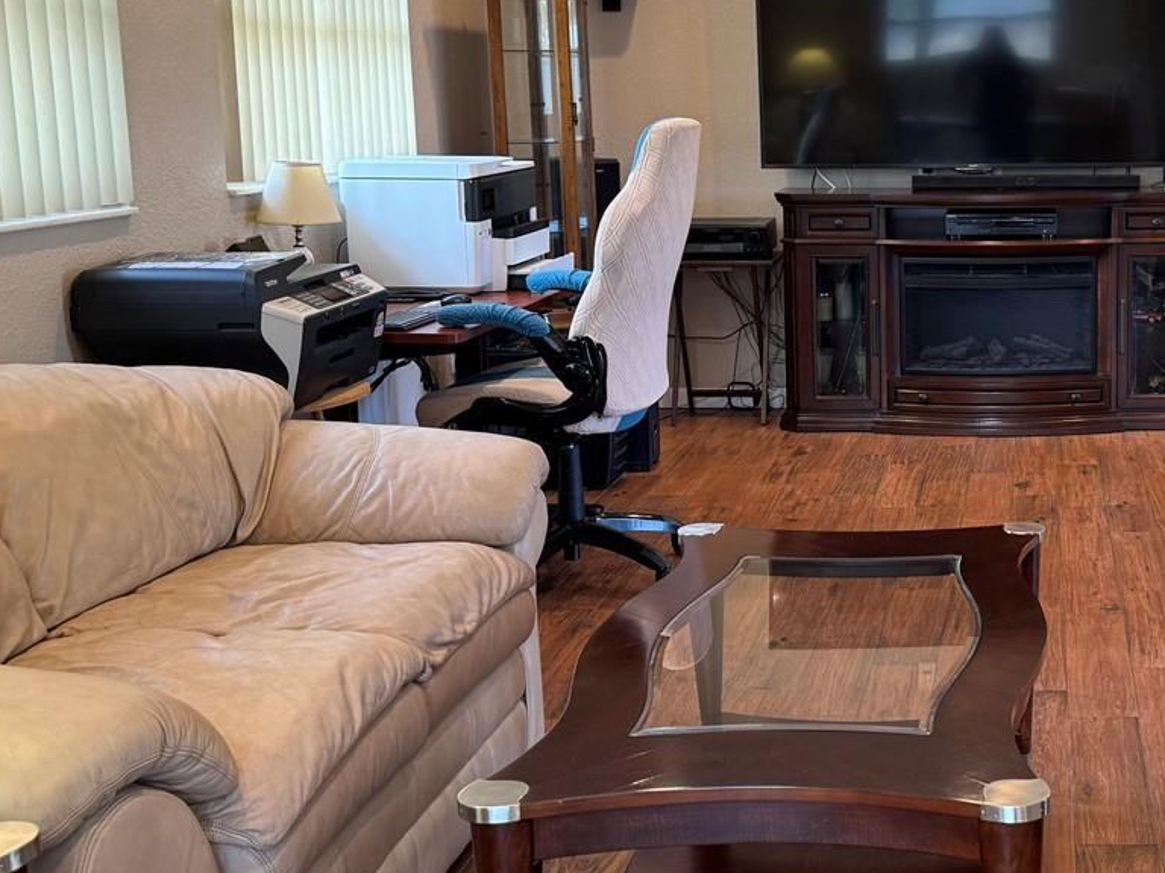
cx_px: 1003
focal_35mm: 50
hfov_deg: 36.3
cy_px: 321
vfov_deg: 29.0
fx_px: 1683
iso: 125
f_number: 1.78
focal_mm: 6.76
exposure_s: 1/60
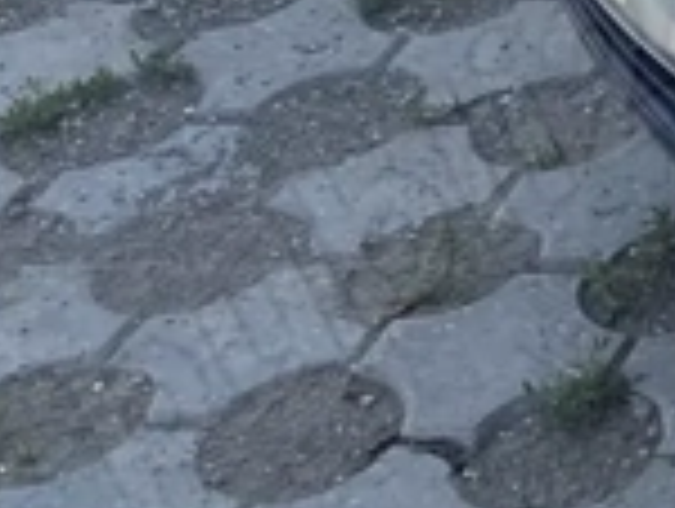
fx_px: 3379
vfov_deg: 7.7
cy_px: -940
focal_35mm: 173
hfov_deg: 8.9
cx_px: 2128
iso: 32
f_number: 1.8
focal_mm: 4.25
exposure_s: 1/981
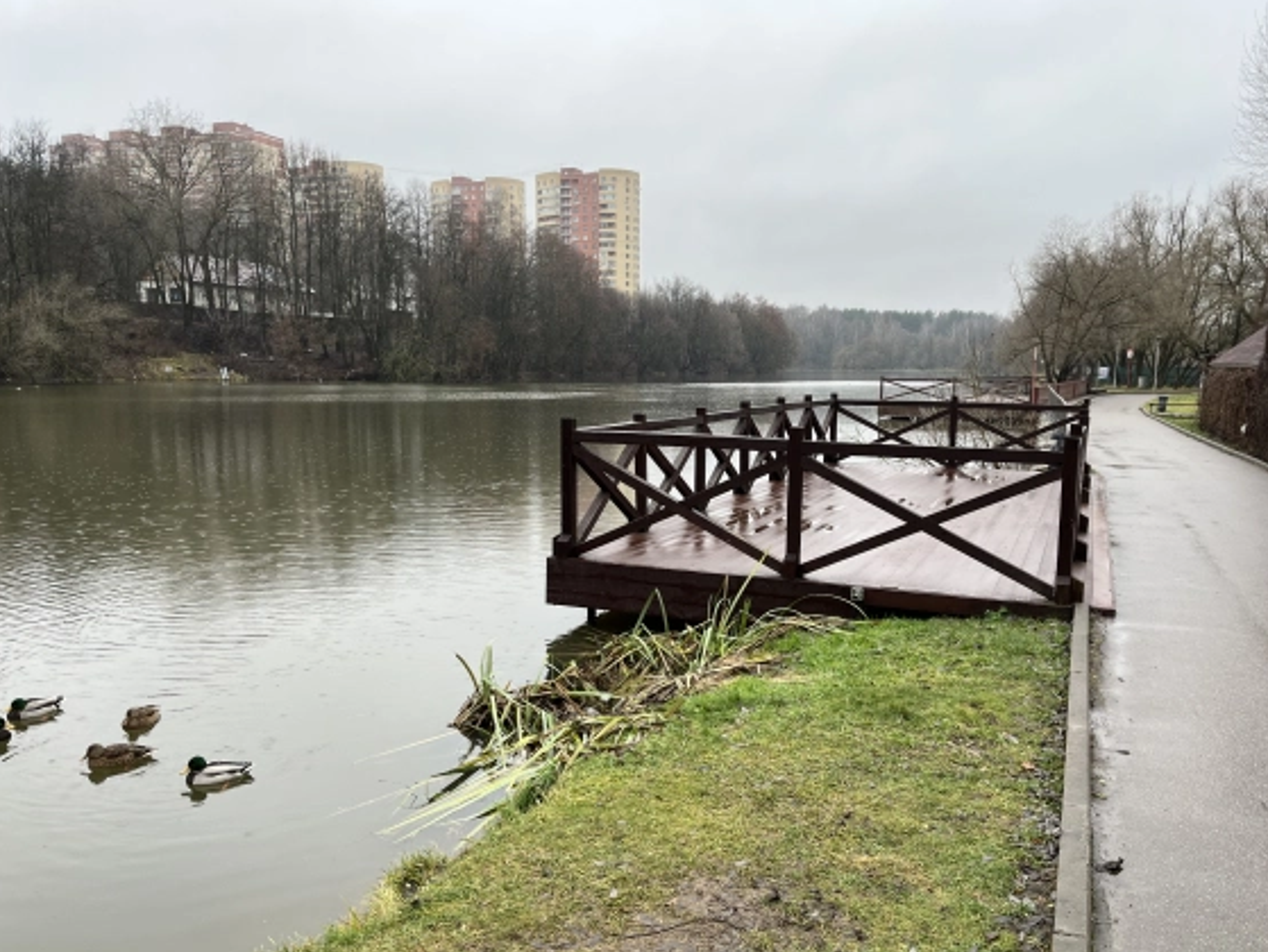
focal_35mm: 29
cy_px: 521
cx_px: 683
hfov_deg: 61.5
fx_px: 1063
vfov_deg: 48.2
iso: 32
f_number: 1.6
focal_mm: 5.1
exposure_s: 1/122
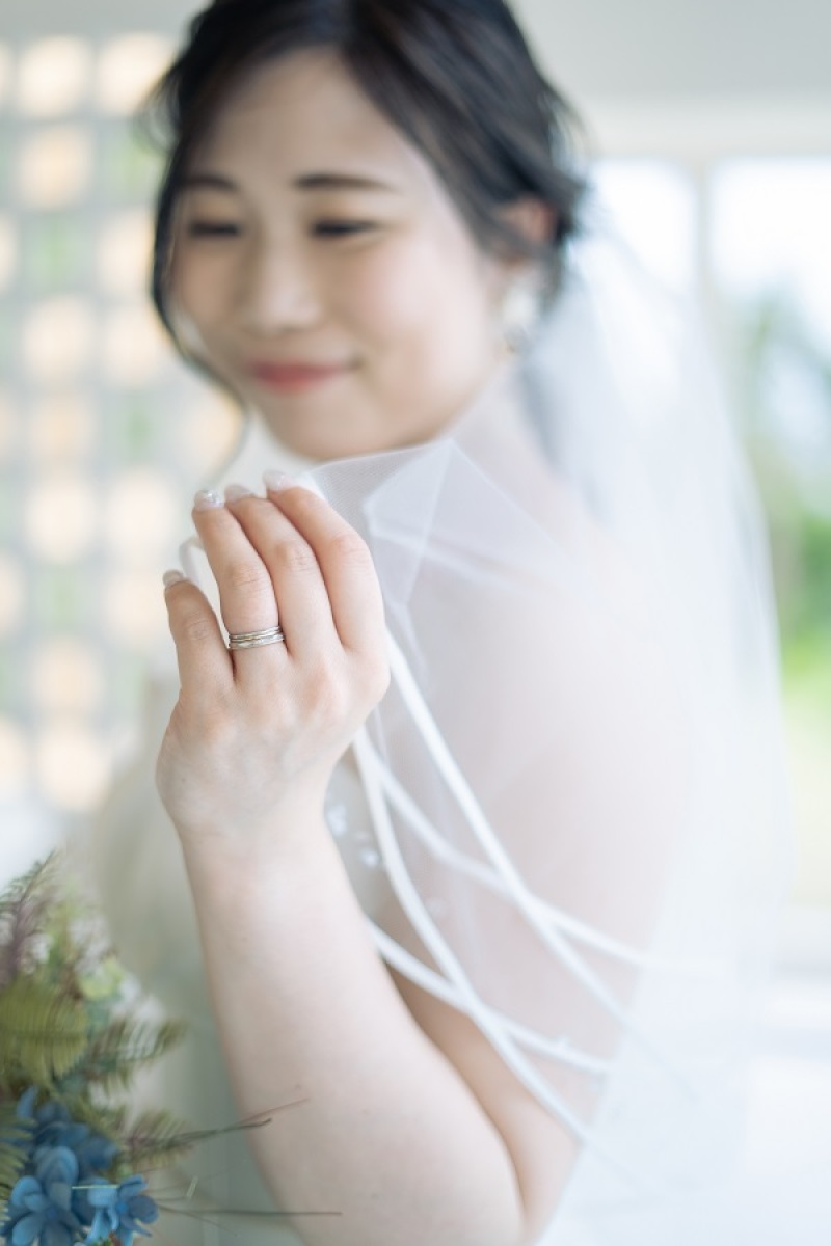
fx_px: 1731
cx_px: 416
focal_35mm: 50
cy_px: 623
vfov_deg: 39.6
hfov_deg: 27.0
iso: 100
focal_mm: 50
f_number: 1.8
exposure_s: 1/400
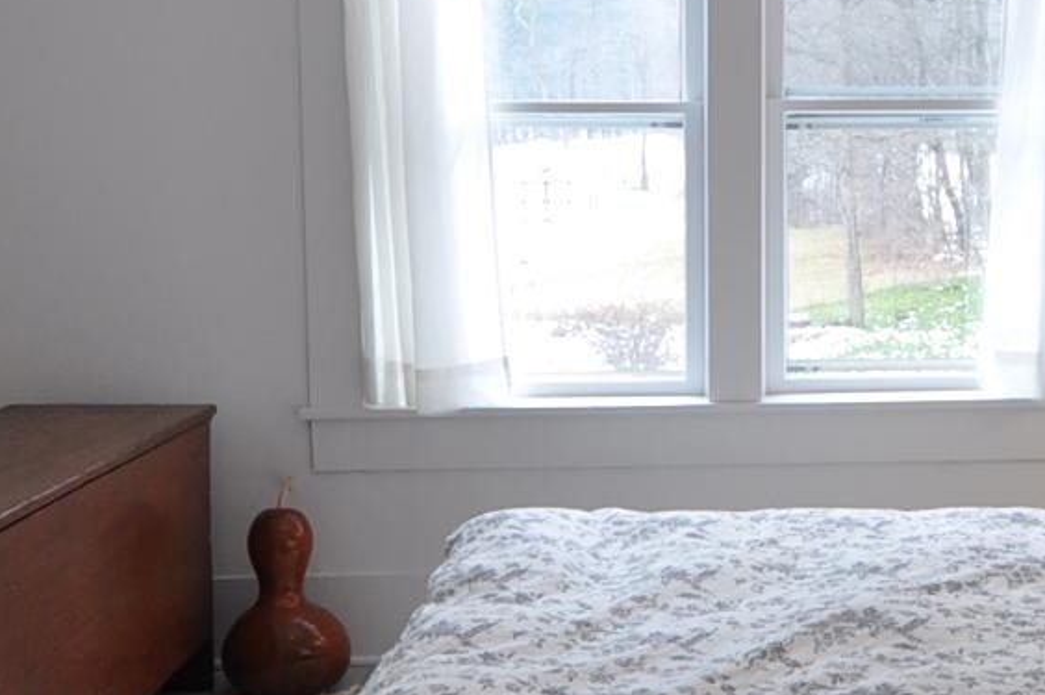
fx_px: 1653
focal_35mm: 57
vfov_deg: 23.7
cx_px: 795
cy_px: 254
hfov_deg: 34.3
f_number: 4
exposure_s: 1/80
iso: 400
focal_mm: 10
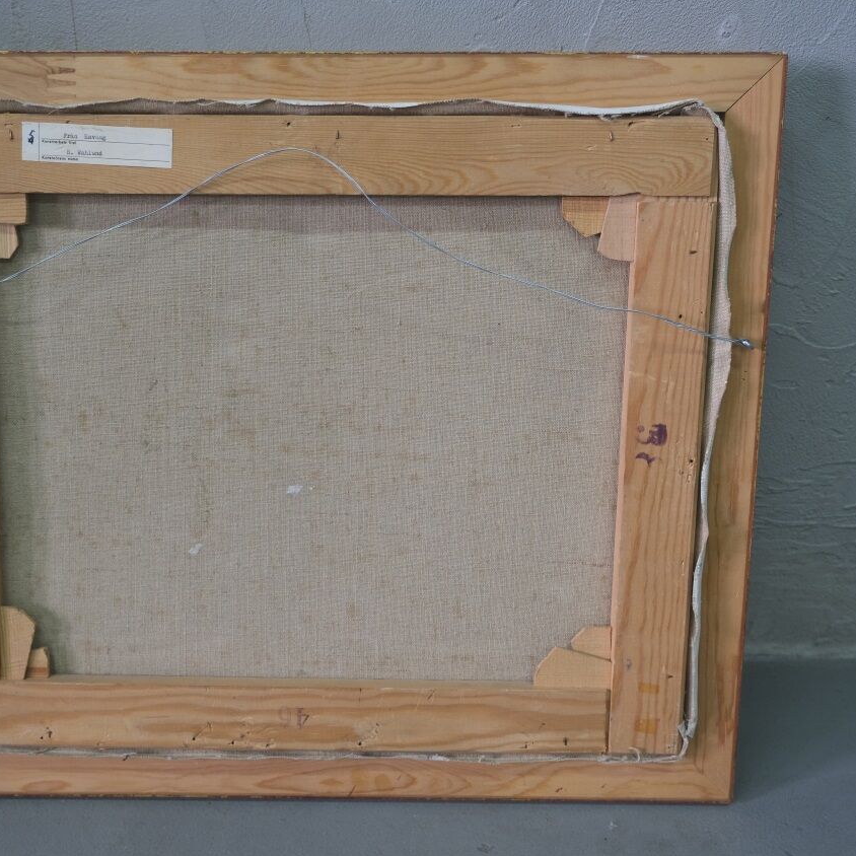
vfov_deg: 40.9
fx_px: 1147
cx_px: 348
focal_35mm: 41
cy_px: 428
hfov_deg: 40.8
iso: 500
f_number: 4
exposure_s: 1/30
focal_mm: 21.2
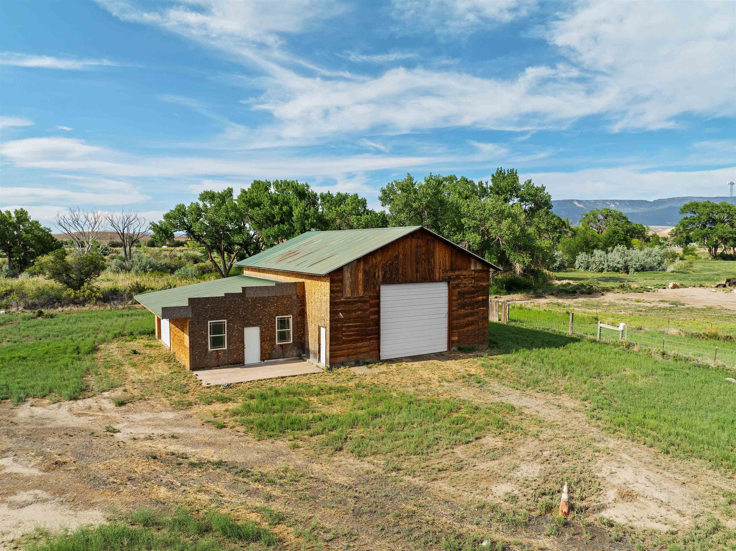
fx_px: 510
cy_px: 276
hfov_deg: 71.6
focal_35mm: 24
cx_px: 368
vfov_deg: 56.8
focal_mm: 12.29
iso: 110
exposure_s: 1/240
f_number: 2.8
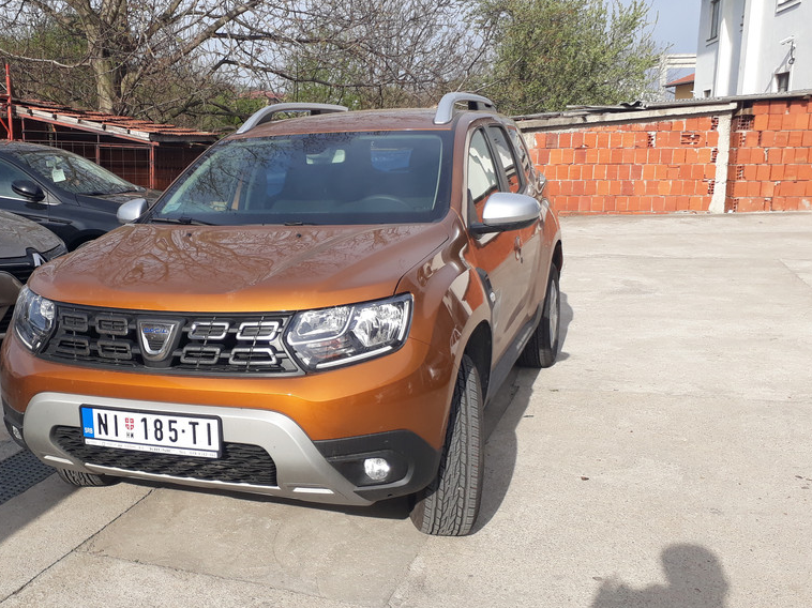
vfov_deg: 37.6
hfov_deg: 48.1
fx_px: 891
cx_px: 265
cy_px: 346
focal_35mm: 38
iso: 40
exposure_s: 1/1075
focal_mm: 3.6
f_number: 1.9
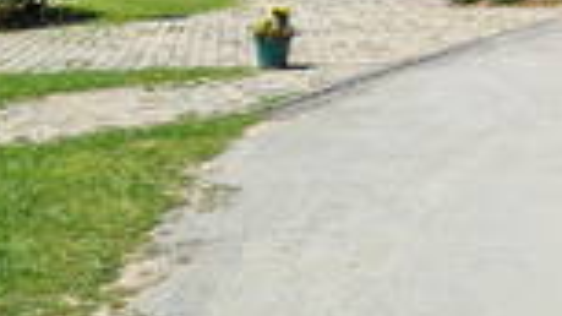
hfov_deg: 25.5
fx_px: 1103
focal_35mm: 74
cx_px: 683
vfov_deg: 15.0
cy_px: -176
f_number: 1.8
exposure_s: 1/1720
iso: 50
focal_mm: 5.4
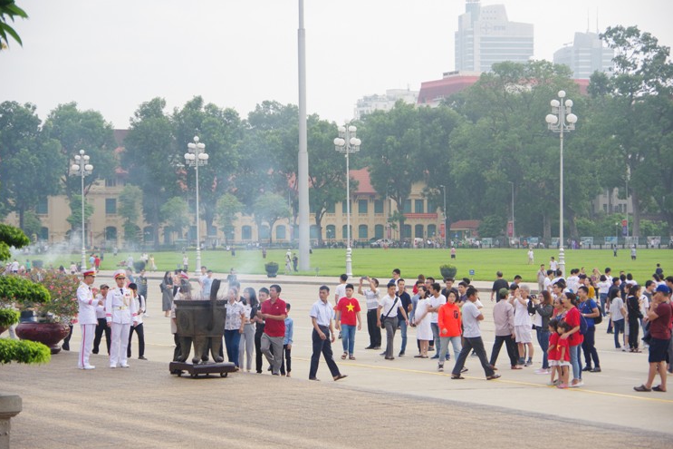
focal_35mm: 103
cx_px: 334
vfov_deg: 13.3
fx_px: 1925
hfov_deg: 19.8
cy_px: 226
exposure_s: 1/160
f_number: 4.5
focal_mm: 68
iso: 800
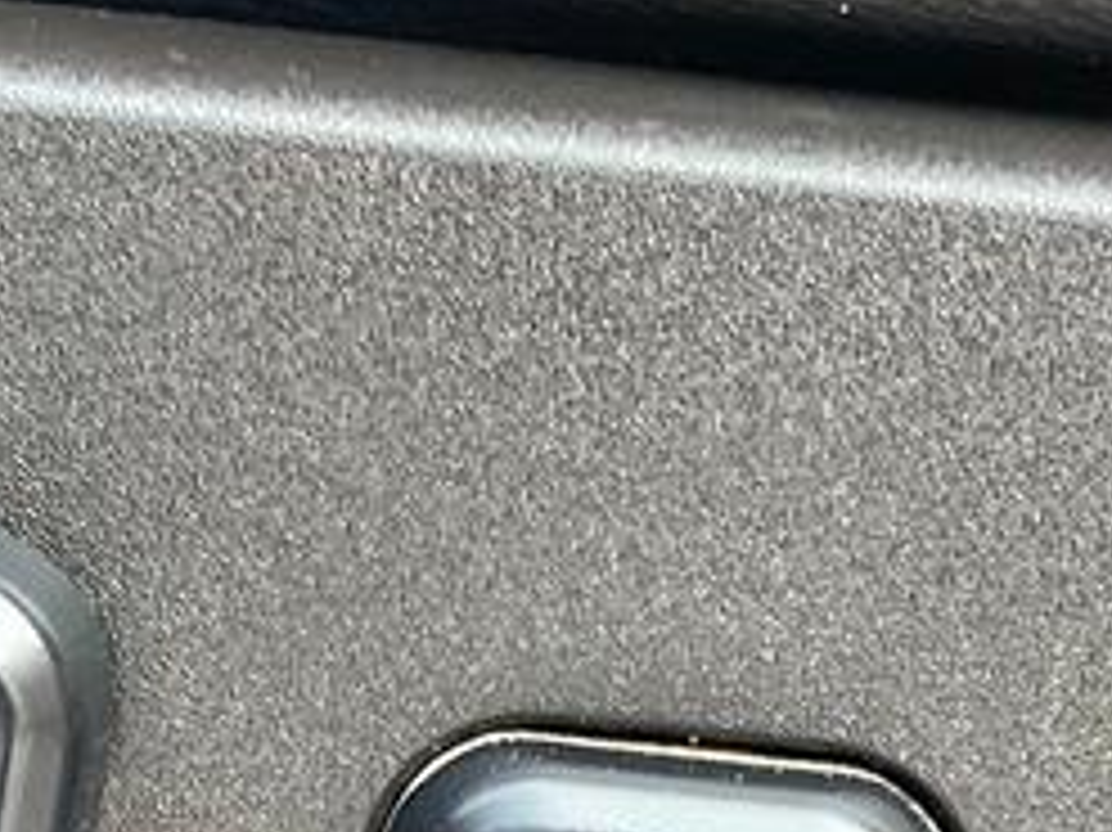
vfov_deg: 9.8
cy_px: 1349
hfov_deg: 13.6
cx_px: 464
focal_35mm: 145
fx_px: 4656
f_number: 1.8
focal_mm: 3.99
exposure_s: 1/121
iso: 64
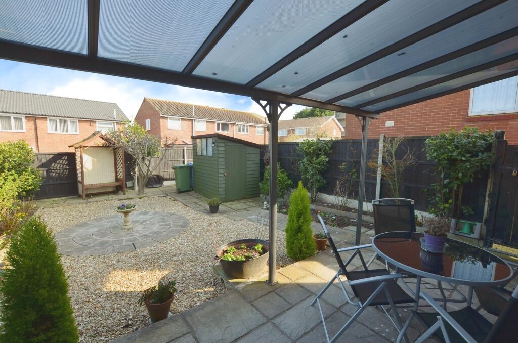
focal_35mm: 15
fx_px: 215
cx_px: 259
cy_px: 172
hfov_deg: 100.5
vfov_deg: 77.1
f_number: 6.3
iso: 200
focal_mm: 10
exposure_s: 1/160
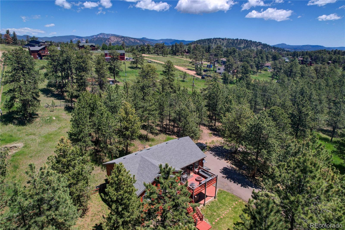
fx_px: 211
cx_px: 172
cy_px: 115
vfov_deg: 57.2
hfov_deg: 78.6
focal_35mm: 22
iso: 110
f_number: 2.8
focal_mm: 8.4
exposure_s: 1/2500
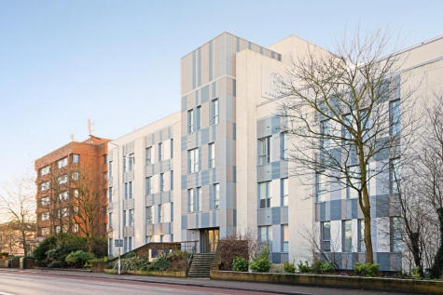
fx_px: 382
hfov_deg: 60.3
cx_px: 222
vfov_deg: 42.4
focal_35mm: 31
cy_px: 148
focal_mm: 31
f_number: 13
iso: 1000
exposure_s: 1/320
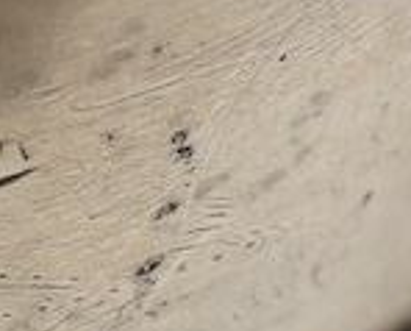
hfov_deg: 5.9
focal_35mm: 320
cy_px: 125
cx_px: -360
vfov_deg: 4.9
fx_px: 3900
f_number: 18
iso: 2500
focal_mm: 30
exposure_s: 1/100
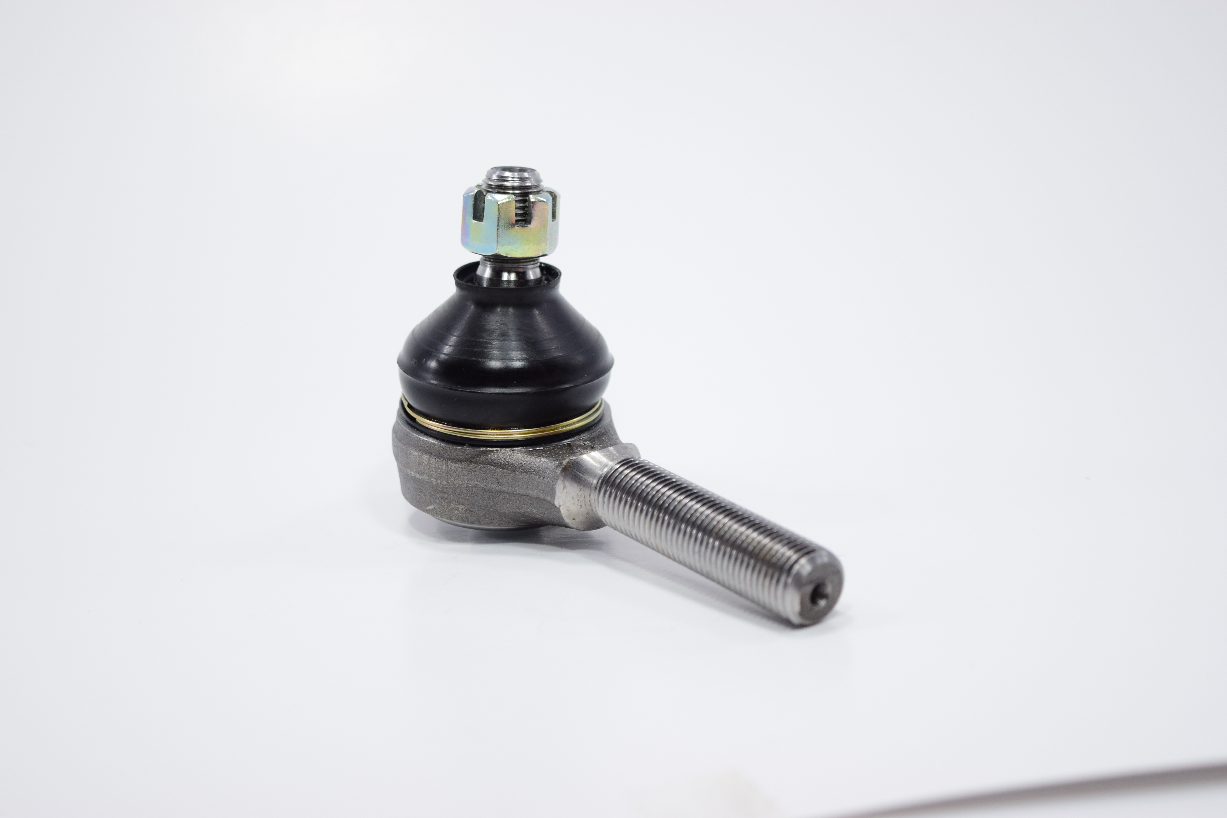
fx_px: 2454
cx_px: 614
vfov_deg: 18.9
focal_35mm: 72
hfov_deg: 28.1
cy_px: 409
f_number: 5.3
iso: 400
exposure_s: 1/100
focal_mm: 48
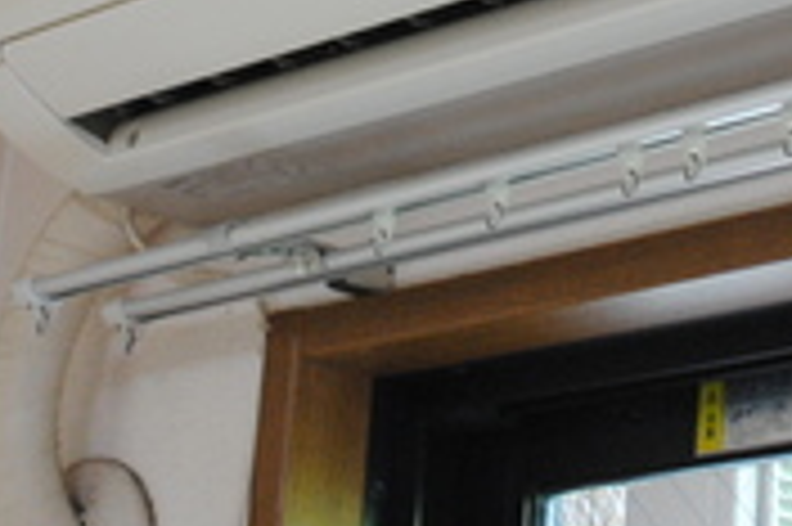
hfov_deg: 13.3
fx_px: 3363
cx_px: 680
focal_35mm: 153
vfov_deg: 8.8
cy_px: -198
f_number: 4.5
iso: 800
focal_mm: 28
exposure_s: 1/50
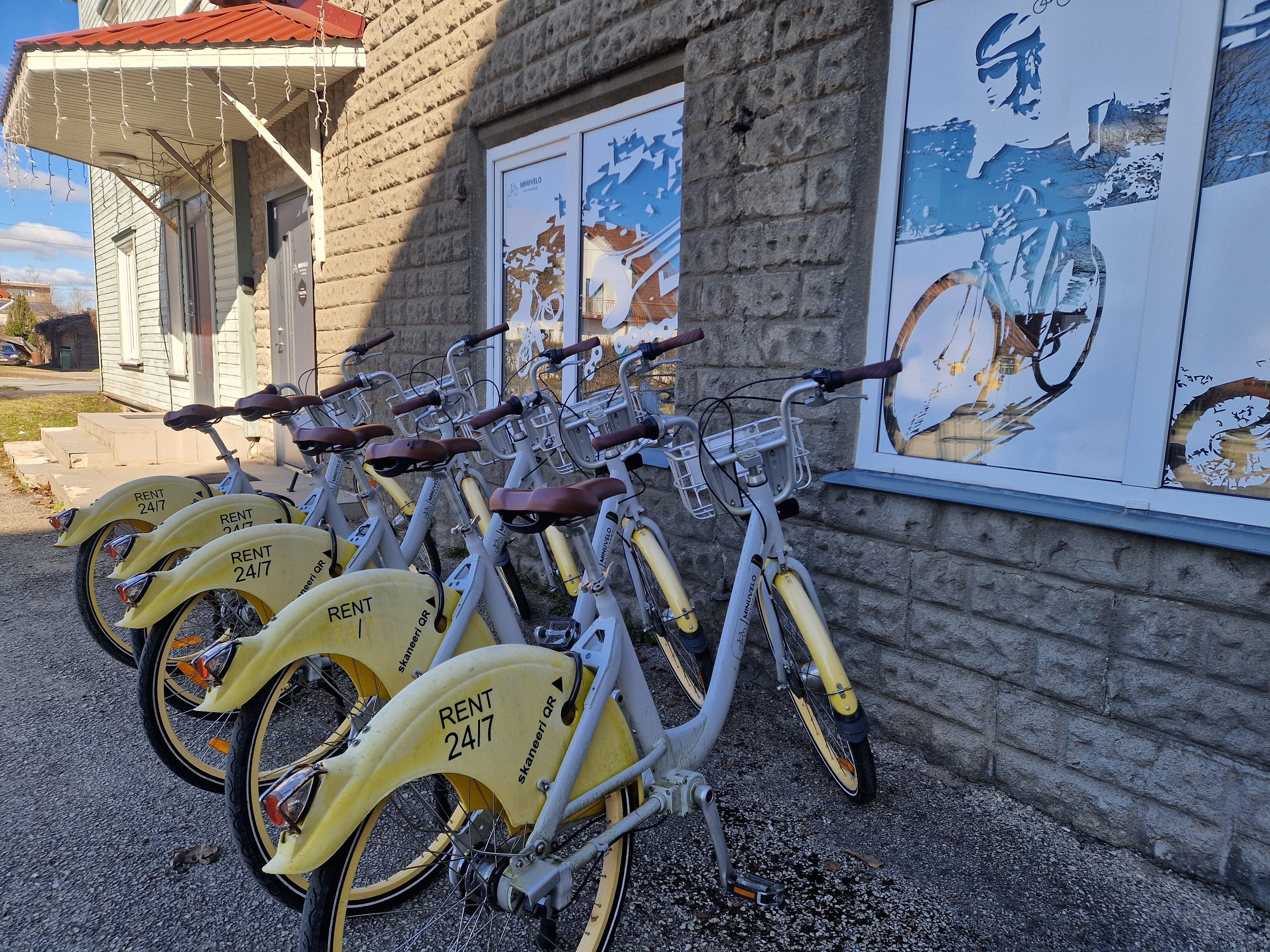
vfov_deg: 58.9
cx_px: 635
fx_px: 844
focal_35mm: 23
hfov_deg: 73.9
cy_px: 476
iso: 50
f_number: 1.8
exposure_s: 1/608
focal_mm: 5.4
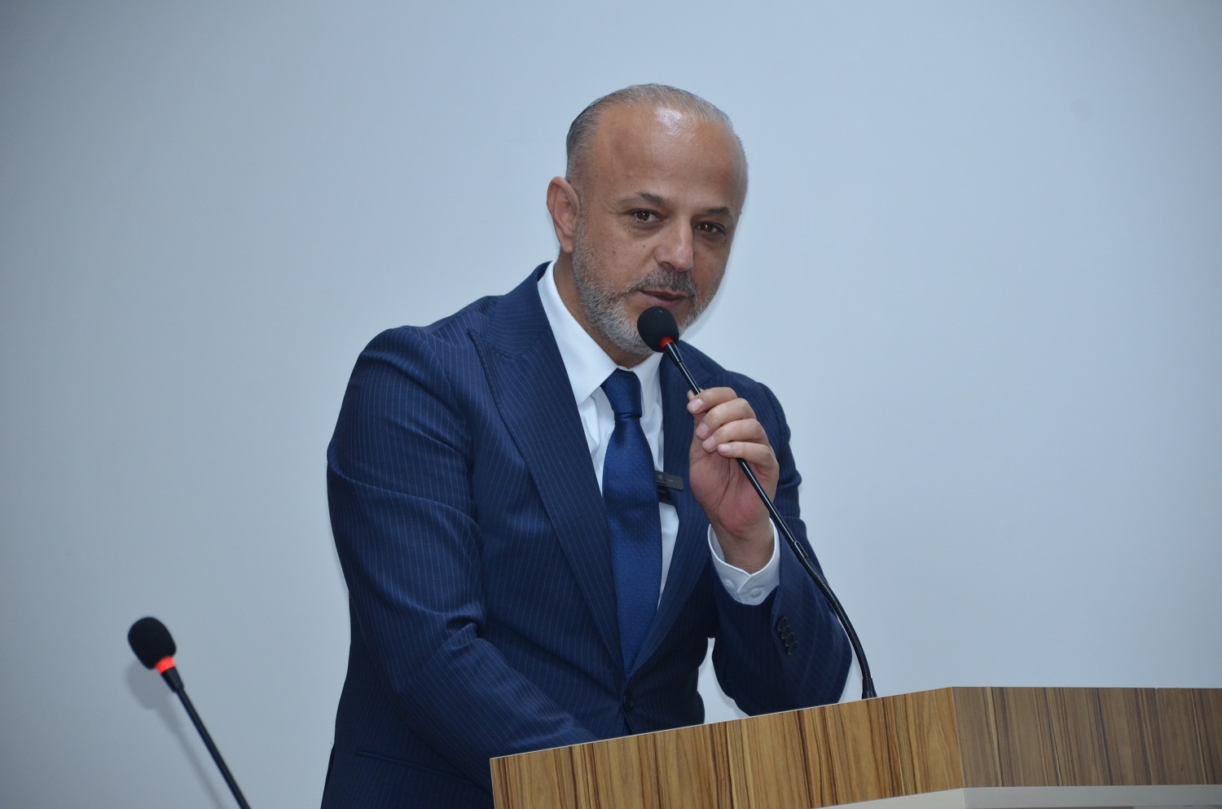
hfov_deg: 9.8
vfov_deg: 6.5
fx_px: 7112
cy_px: 404
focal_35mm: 210
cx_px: 611
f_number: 5.6
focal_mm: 140
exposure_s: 1/60
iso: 800
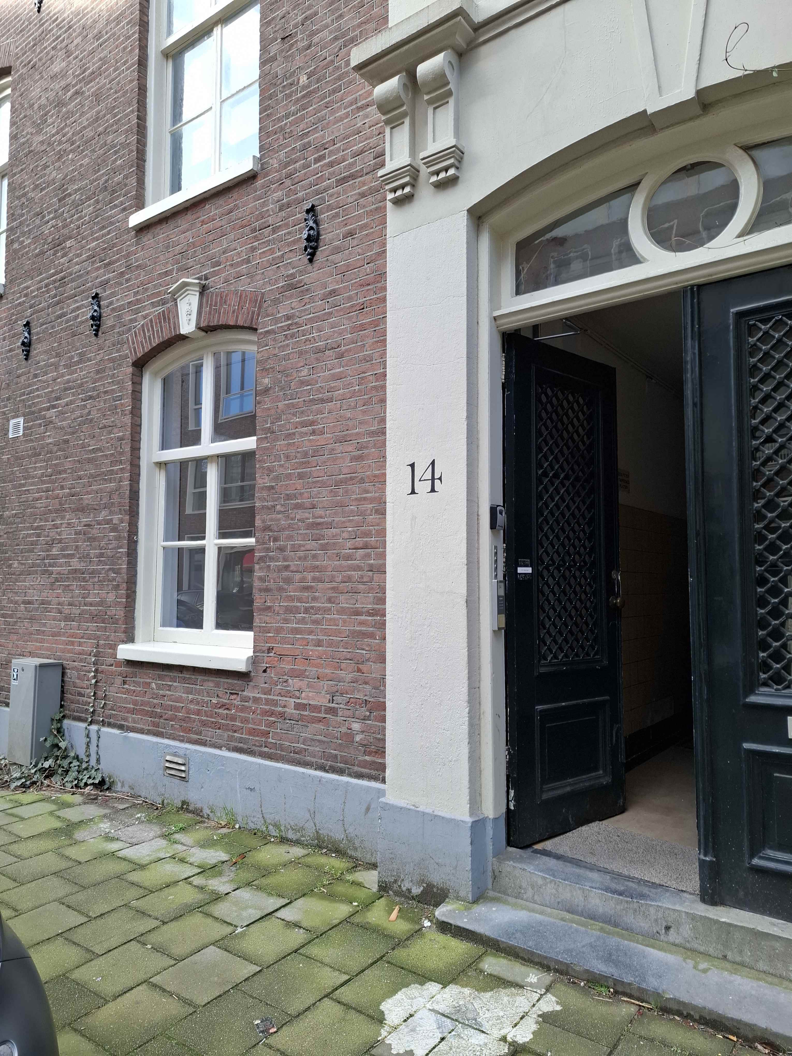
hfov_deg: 58.9
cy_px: 528
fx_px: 702
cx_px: 396
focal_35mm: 23
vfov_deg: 73.9
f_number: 1.8
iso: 50
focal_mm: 5.54
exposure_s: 1/238
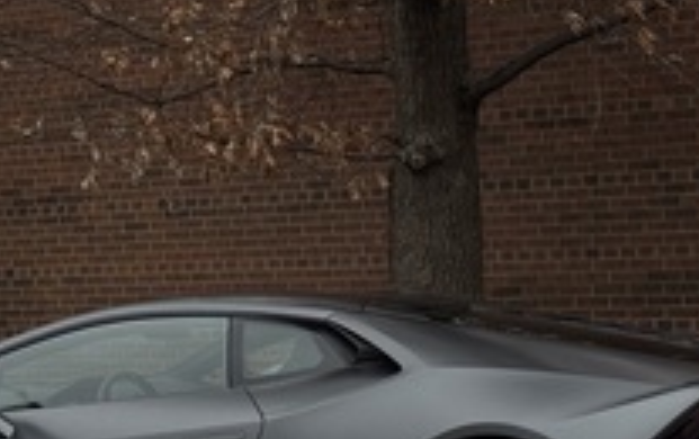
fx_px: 1965
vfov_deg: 12.7
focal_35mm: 103
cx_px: 324
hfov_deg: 20.2
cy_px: 198
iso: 100
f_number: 1.78
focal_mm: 6.76
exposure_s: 1/1055
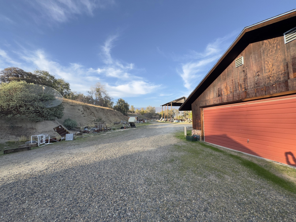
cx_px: 148
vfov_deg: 85.7
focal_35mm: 14
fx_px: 120
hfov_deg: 102.1
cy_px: 111
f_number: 2.2
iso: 40
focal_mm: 2.22
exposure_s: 1/569
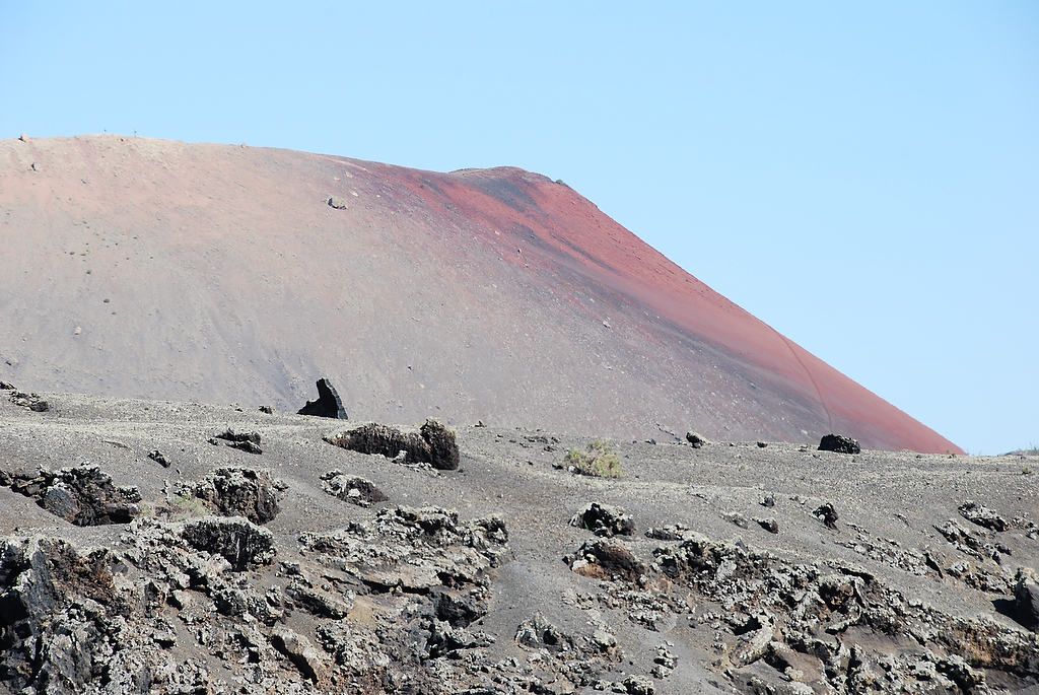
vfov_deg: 6.8
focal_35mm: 202
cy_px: 348
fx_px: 5850
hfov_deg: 10.1
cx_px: 520
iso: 100
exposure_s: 1/100
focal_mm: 135
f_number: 11
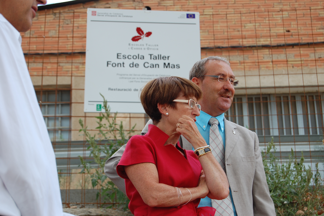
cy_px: 108
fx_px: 742
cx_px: 162
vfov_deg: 16.5
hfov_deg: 24.6
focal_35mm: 82
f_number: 6.3
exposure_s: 1/160
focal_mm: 55
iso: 200
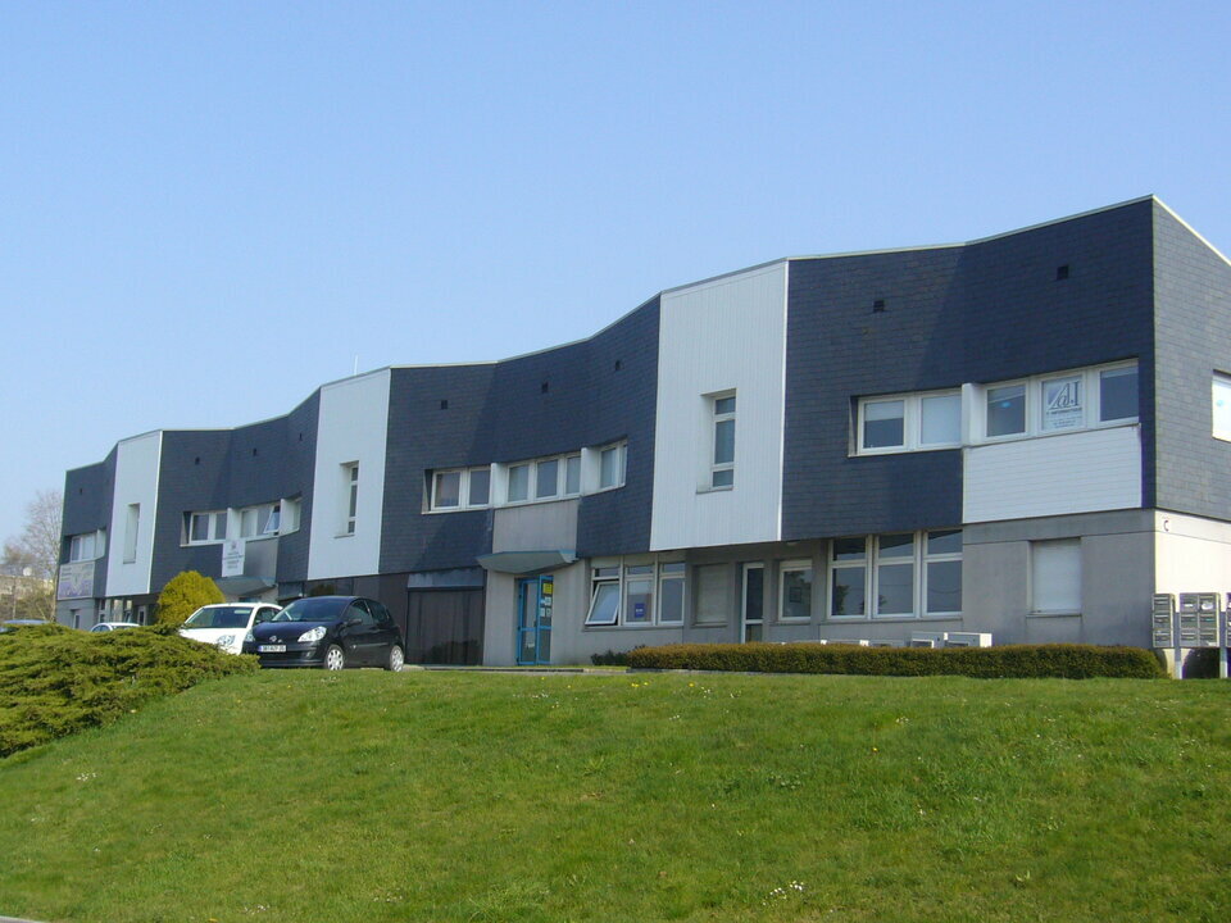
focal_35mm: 45
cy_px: 462
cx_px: 616
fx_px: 1600
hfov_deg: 42.1
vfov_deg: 32.2
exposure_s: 1/320
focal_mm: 5.8
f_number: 5.6
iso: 80
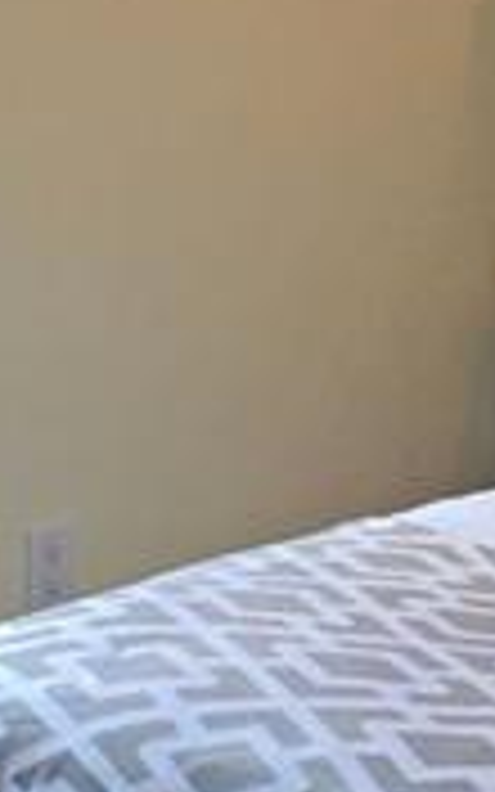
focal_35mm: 134
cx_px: 896
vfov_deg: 15.5
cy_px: 184
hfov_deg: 9.3
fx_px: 2892
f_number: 2.2
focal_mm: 4.15
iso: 25
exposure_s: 1/30
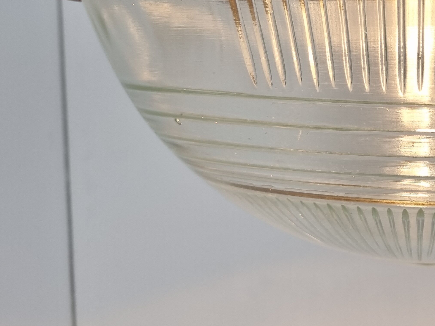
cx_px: 413
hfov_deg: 34.2
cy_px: 92
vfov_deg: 27.7
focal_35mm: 52
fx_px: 653
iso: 64
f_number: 1.8
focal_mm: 5.4
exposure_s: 1/100
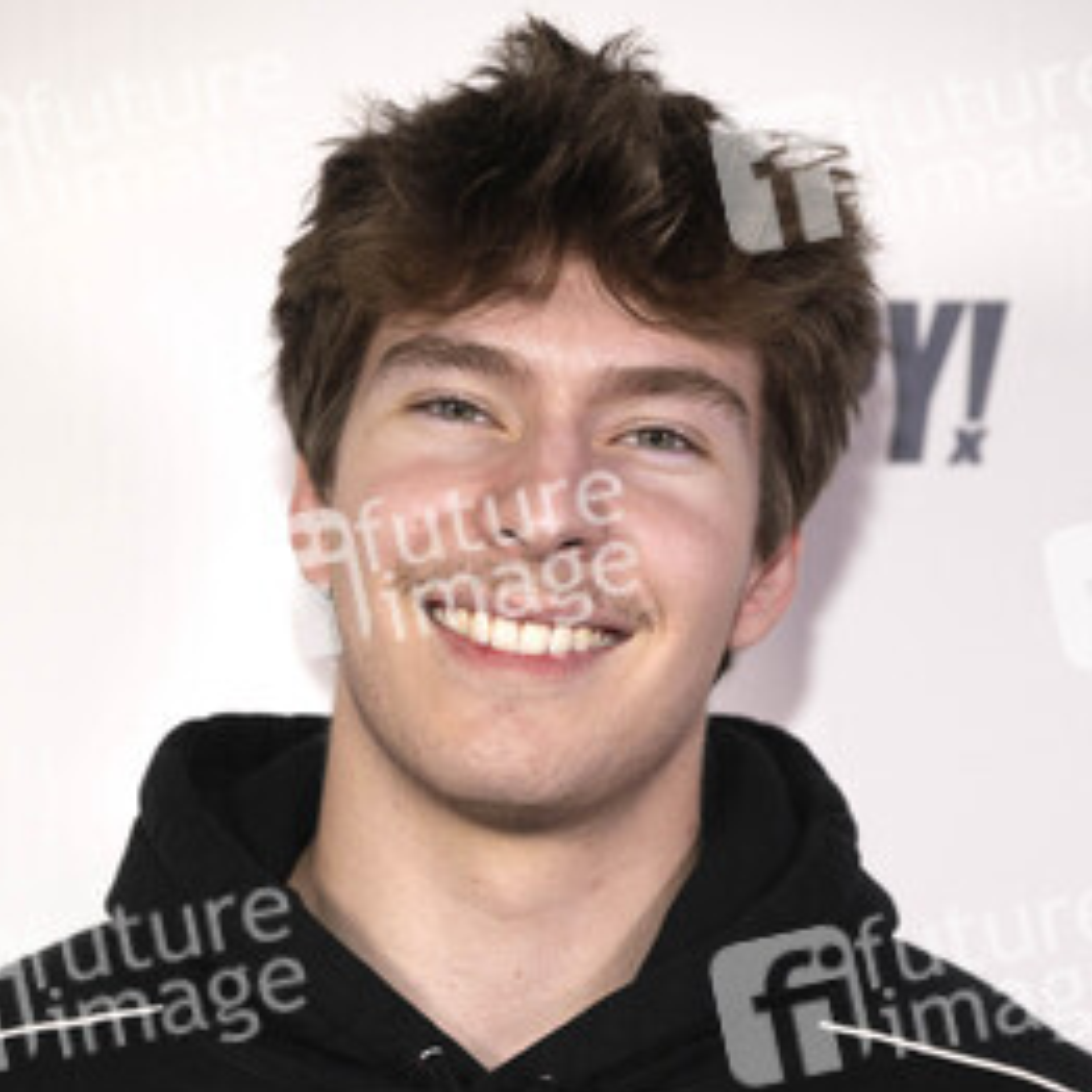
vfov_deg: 13.7
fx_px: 4533
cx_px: 546
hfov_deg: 13.7
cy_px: 779
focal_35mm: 127
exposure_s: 1/200
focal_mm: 98
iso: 800
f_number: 5
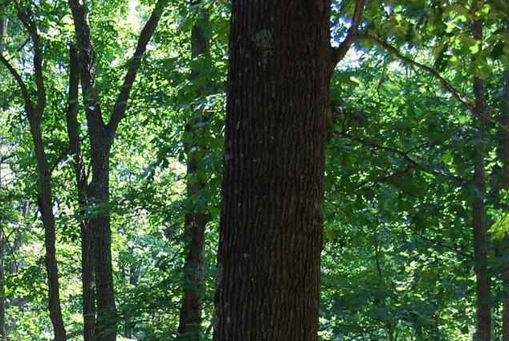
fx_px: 1783
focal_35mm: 126
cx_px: -78
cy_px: 515
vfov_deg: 10.5
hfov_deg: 15.7
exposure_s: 1/60
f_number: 5.6
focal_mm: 26
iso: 200
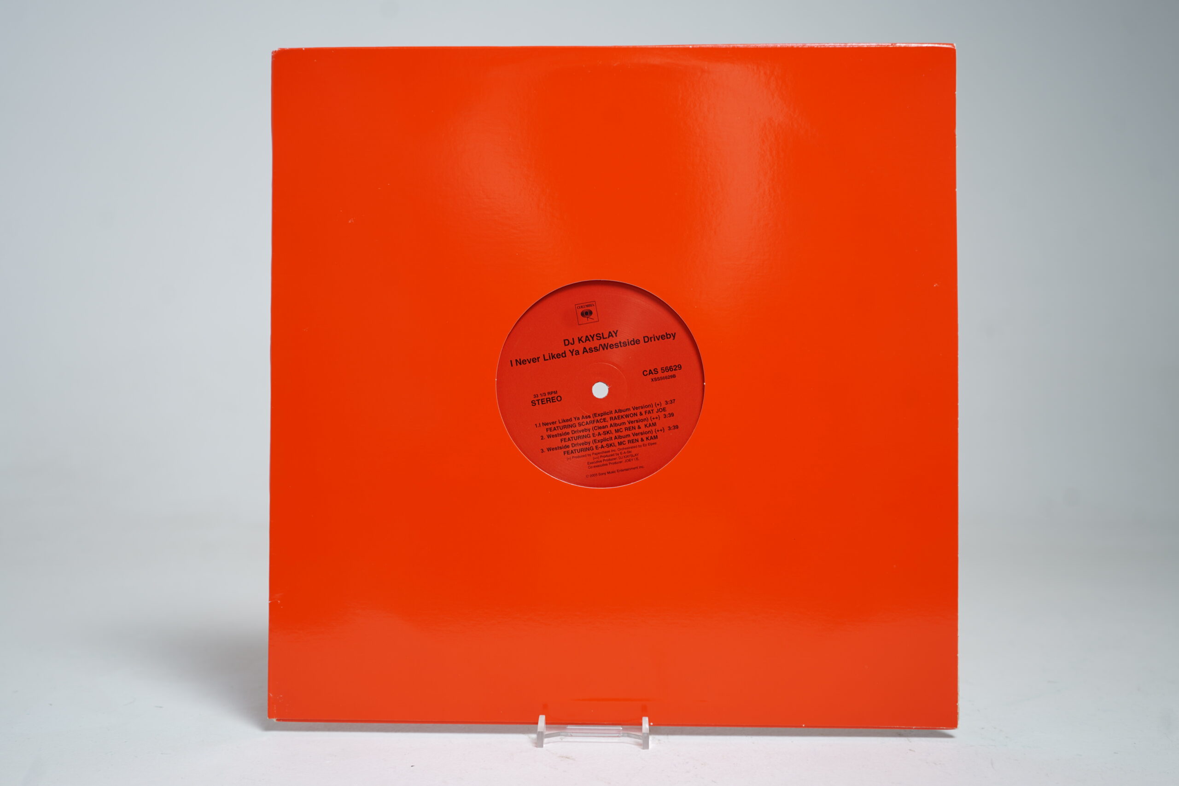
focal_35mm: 34
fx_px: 1113
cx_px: 590
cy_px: 393
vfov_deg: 38.9
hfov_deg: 55.8
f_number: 5
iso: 64
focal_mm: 34
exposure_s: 1/6
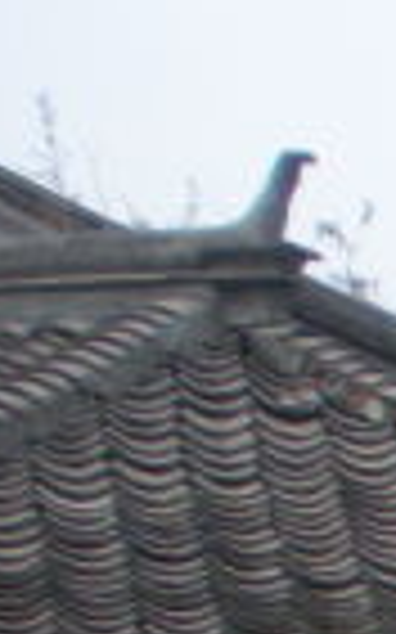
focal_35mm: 216
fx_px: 3734
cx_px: 1750
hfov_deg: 5.2
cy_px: 1183
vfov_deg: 9.2
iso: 200
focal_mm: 6.3
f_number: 3.5
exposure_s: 1/1323
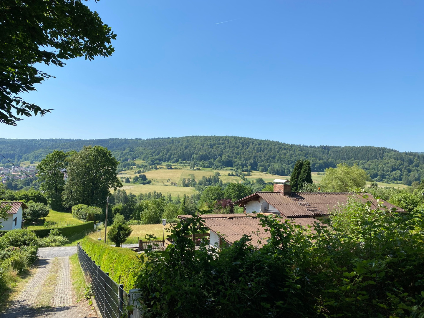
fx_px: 318
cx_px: 212
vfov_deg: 53.1
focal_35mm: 26
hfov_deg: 67.3
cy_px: 159
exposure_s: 1/2817
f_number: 1.8
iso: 32
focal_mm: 4.25
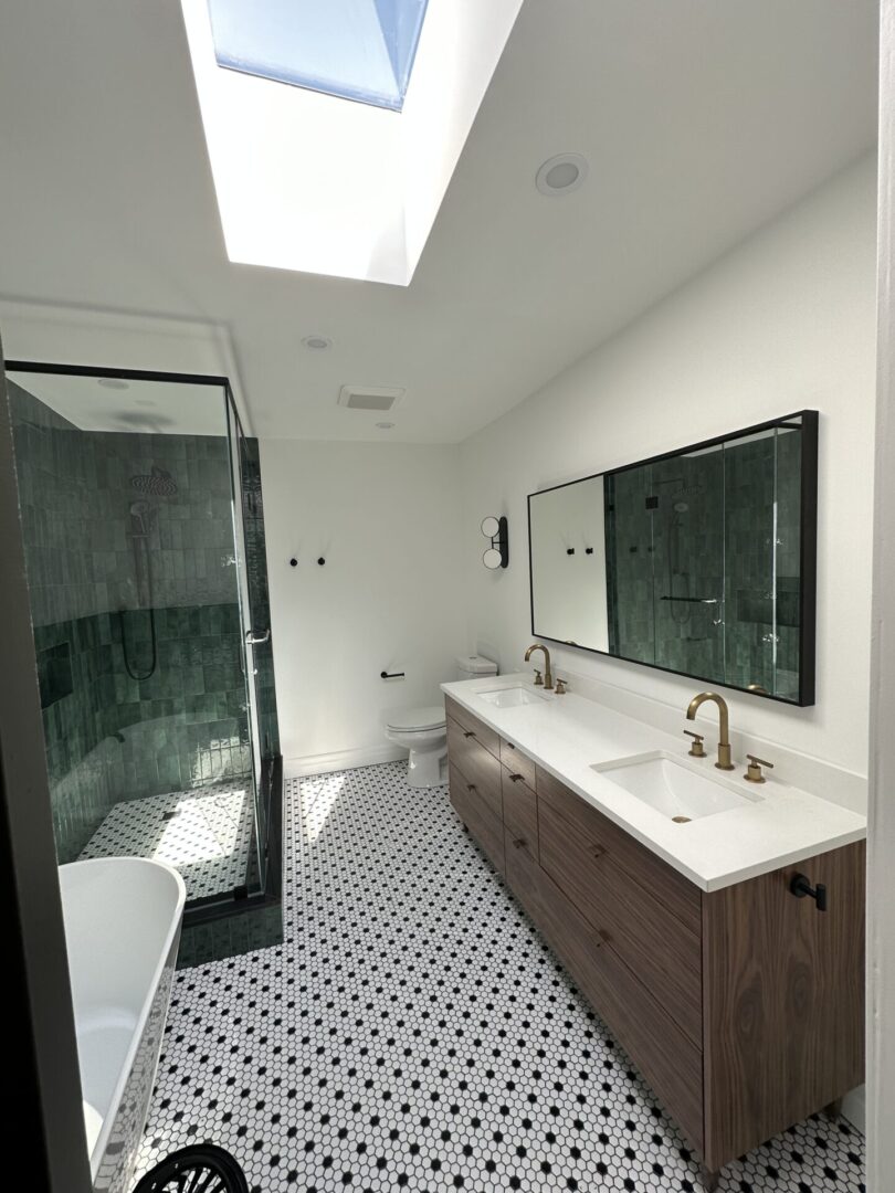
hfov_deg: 85.7
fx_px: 483
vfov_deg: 102.1
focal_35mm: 14
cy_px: 596
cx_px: 448
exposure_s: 1/128
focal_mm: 2.22
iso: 40
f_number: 2.2
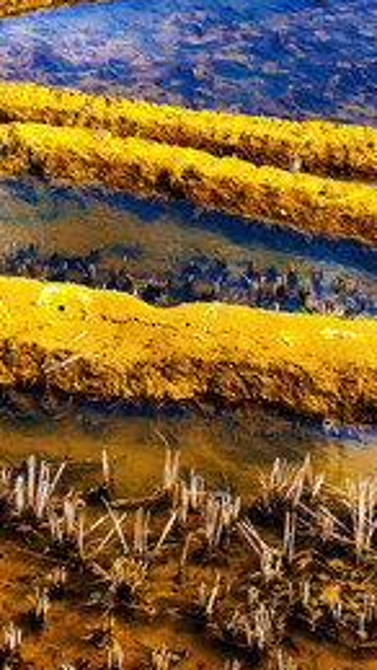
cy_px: 84
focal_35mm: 184
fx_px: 3265
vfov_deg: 11.6
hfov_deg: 6.6
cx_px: -44
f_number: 8
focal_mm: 38
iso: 200
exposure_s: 1/250
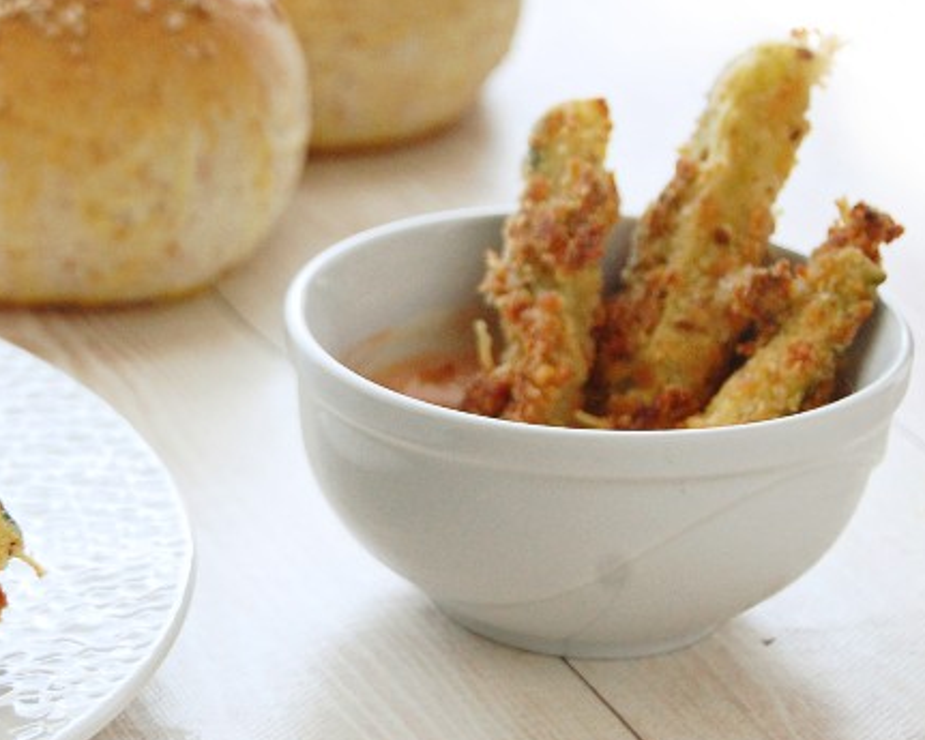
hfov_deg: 11.7
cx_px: 21
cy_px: 387
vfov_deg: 9.5
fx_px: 4463
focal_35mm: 163
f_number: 5.6
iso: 800
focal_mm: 50
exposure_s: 1/60
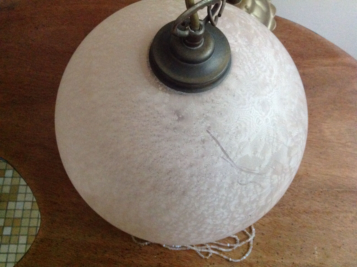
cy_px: 134
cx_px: 178
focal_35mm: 35
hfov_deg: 52.7
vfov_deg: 40.6
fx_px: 360
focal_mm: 4.28
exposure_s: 1/15
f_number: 2.4
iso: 800
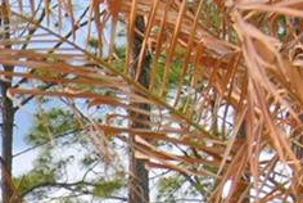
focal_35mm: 203
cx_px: -471
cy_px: 511
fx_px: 1711
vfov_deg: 6.4
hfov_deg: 9.0
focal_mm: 20
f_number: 10
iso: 100
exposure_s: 1/250
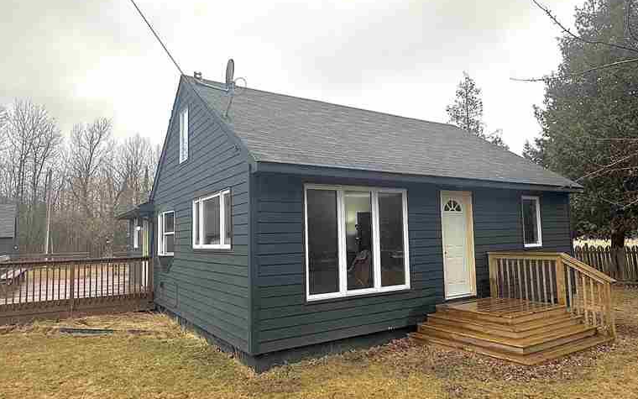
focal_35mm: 25
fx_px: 435
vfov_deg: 49.3
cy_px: 204
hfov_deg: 72.5
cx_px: 342
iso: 40
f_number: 2.2
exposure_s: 1/138
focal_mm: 2.22
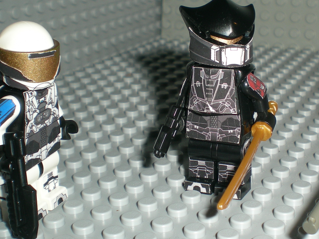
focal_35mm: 69
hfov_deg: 28.0
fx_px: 636
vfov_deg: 21.3
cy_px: 94
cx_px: 209
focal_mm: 6.3
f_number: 4.6
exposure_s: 1/60
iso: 50
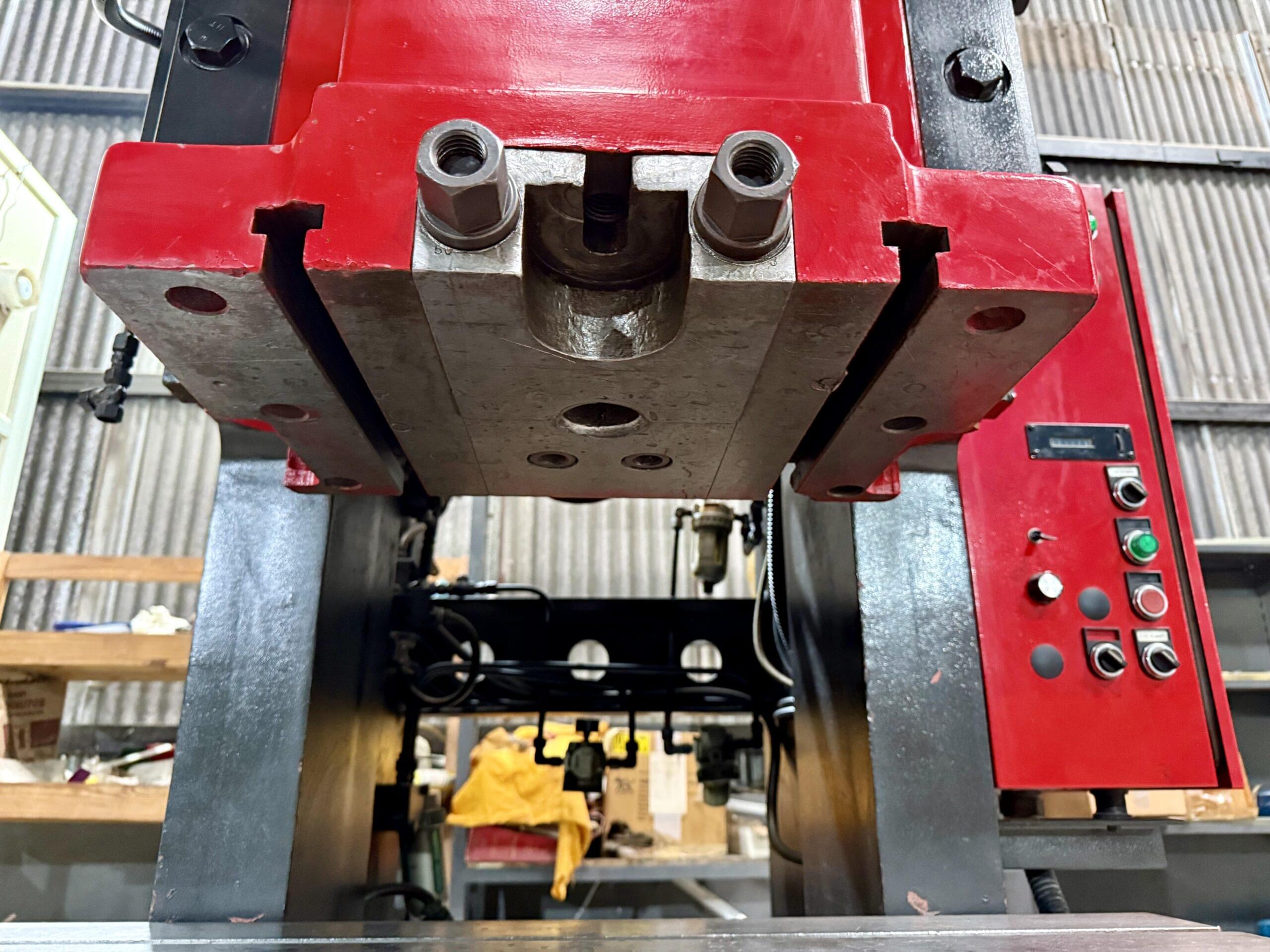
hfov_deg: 71.6
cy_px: 476
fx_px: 881
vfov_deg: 56.8
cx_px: 635
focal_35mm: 24
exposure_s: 1/33
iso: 640
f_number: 1.78
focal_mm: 6.76
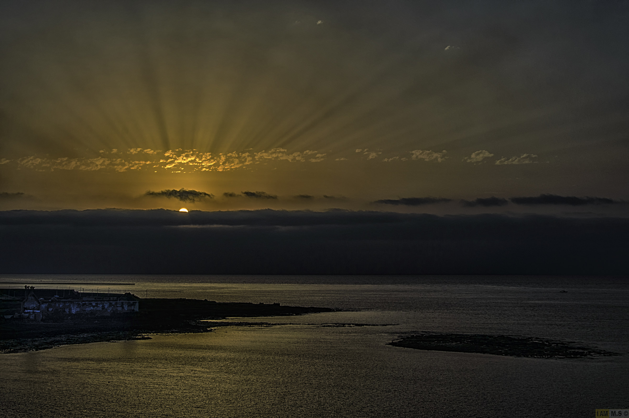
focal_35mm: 52
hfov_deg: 37.9
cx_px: 314
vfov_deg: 25.7
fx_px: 916
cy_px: 209
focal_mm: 35
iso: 400
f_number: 11
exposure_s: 1/125
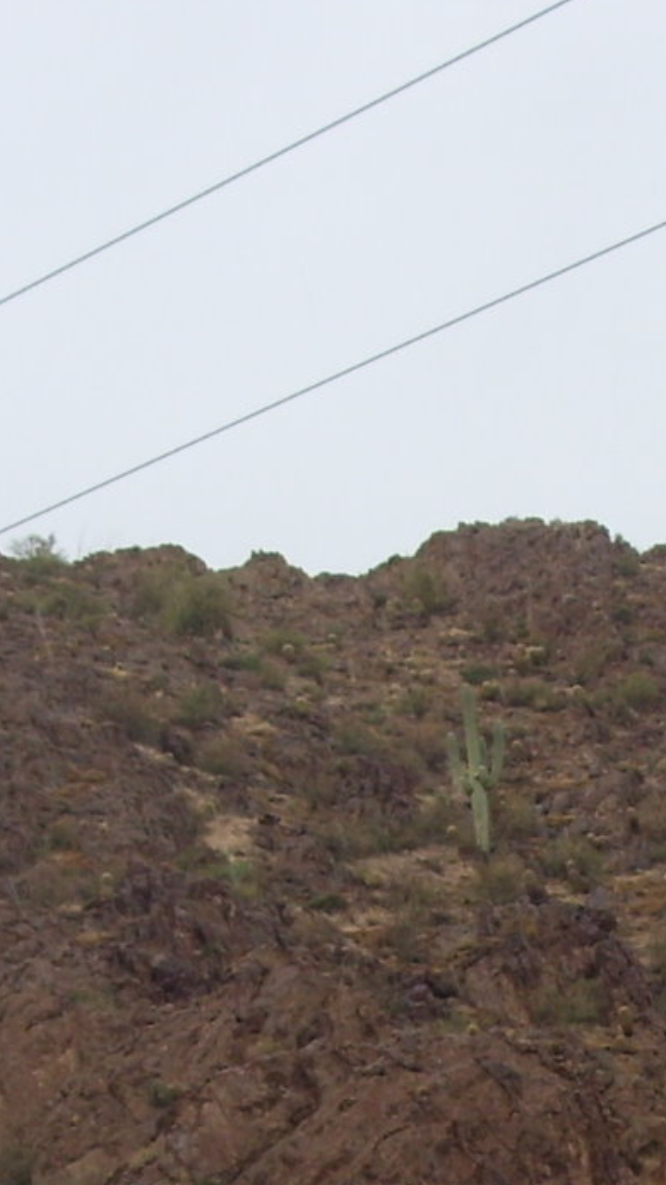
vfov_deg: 13.5
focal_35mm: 155
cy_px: 1367
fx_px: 4869
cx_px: 651
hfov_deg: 7.8
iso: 50
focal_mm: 6.3
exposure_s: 1/323
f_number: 2.8
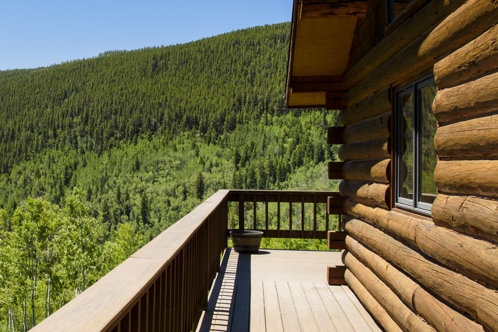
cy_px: 150
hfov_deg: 41.0
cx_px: 102
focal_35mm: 46
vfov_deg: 29.2
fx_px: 636
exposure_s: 1/80
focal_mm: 17
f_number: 7.1
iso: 50
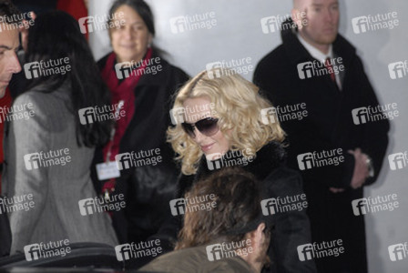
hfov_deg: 7.2
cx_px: 204
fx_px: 3234
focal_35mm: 285
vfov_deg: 4.8
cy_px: 136
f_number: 5.6
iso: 800
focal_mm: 190
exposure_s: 1/125
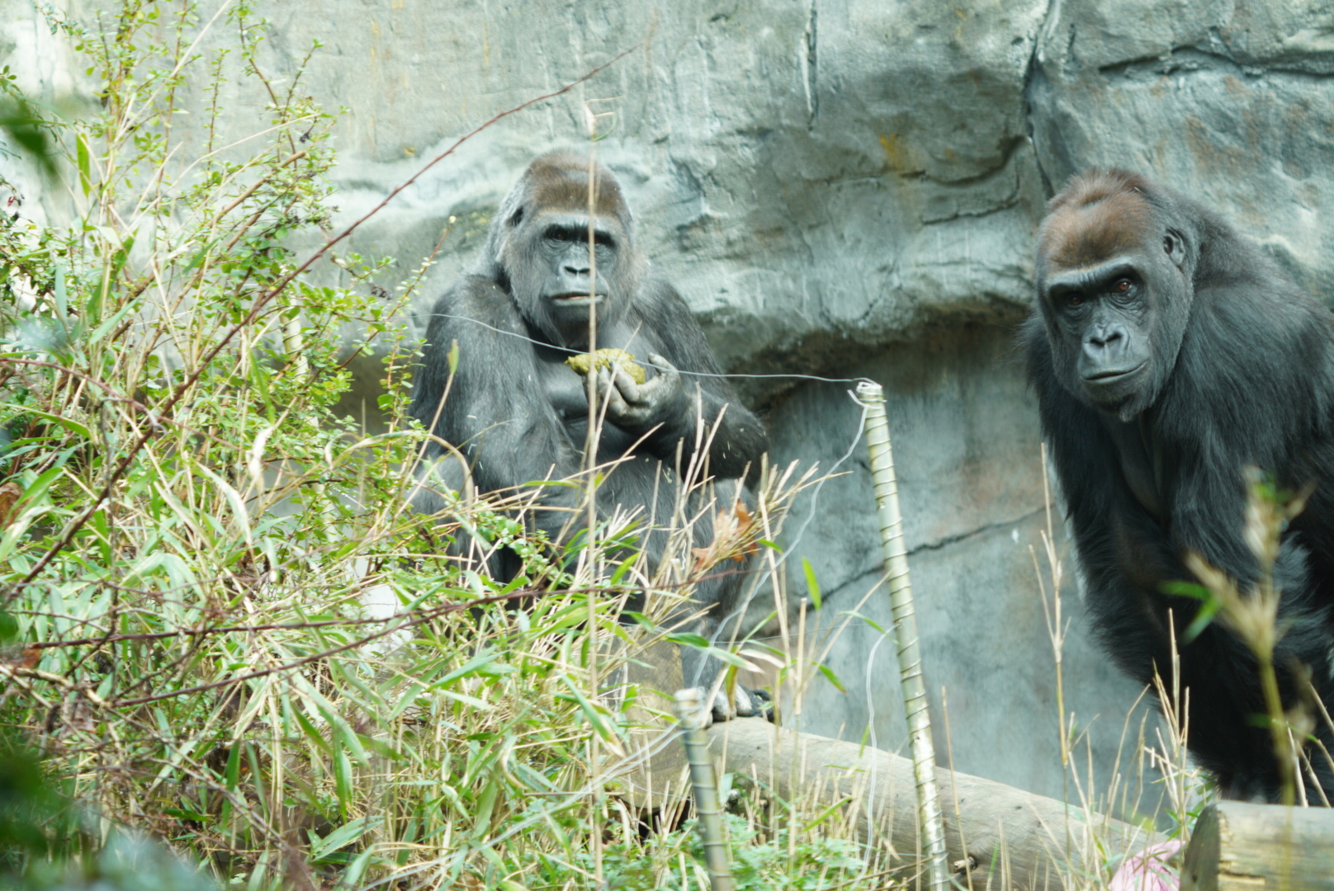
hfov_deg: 6.9
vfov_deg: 4.6
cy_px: 446
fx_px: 11124
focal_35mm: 300
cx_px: 667
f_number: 6.3
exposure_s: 1/40
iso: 160
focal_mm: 200
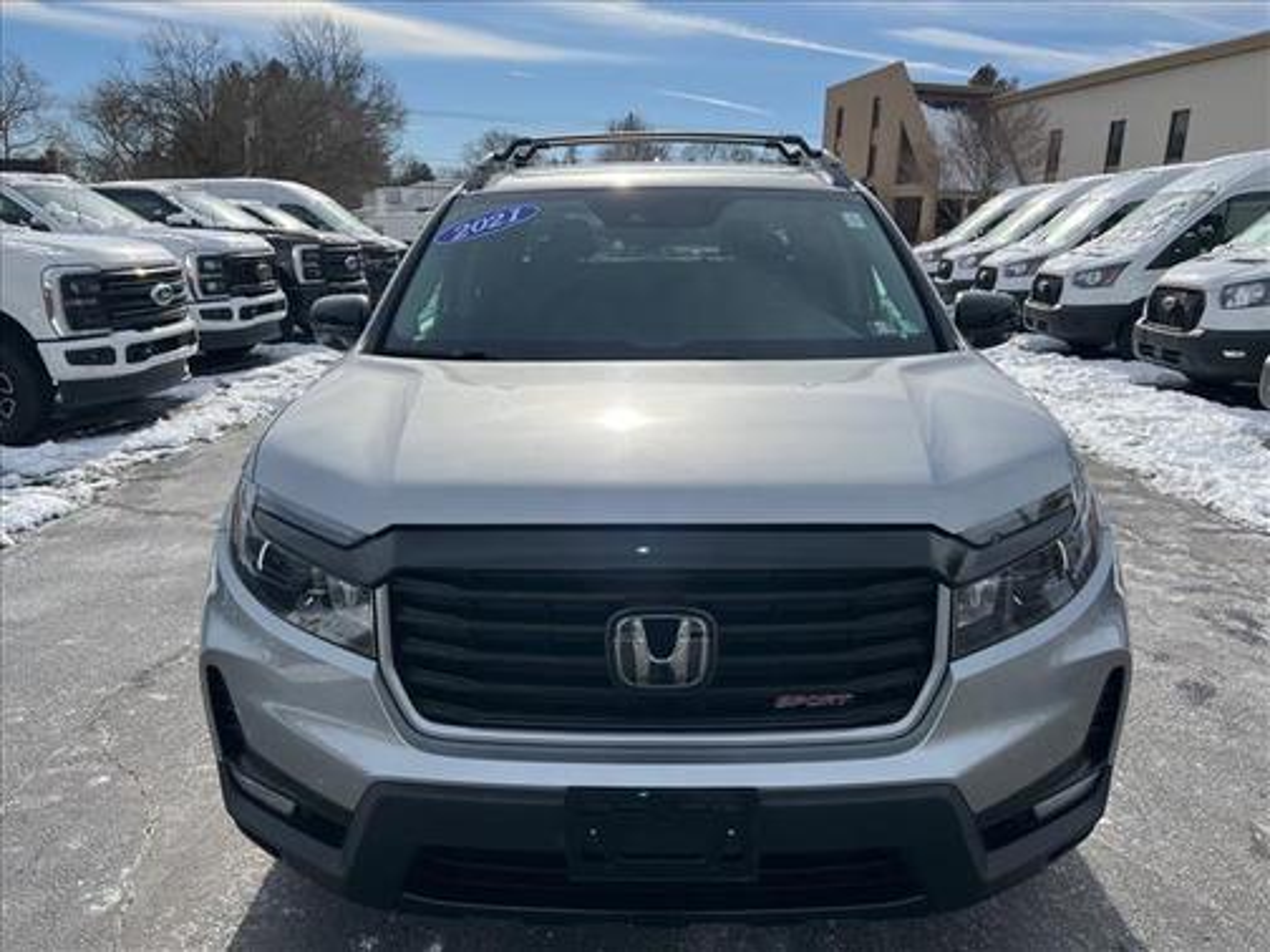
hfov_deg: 67.3
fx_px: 954
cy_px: 476
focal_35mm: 26
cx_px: 635
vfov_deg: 53.1
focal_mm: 5.7
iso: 50
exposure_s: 1/6579
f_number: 1.5
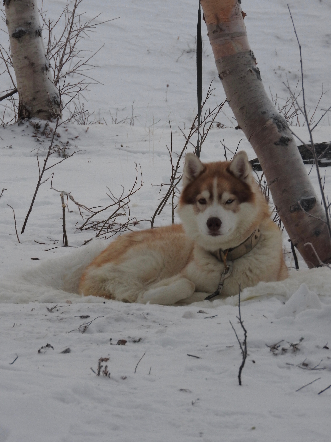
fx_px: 3915
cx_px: 153
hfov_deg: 4.8
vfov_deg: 6.5
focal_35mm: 307
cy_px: 215
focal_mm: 48.4
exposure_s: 1/125
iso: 110
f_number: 5.5
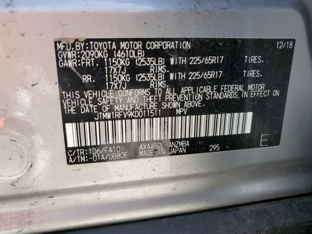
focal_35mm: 26
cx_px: 156
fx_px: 234
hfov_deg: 67.3
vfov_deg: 53.1
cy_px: 117
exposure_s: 1/286
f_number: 1.5
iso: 50
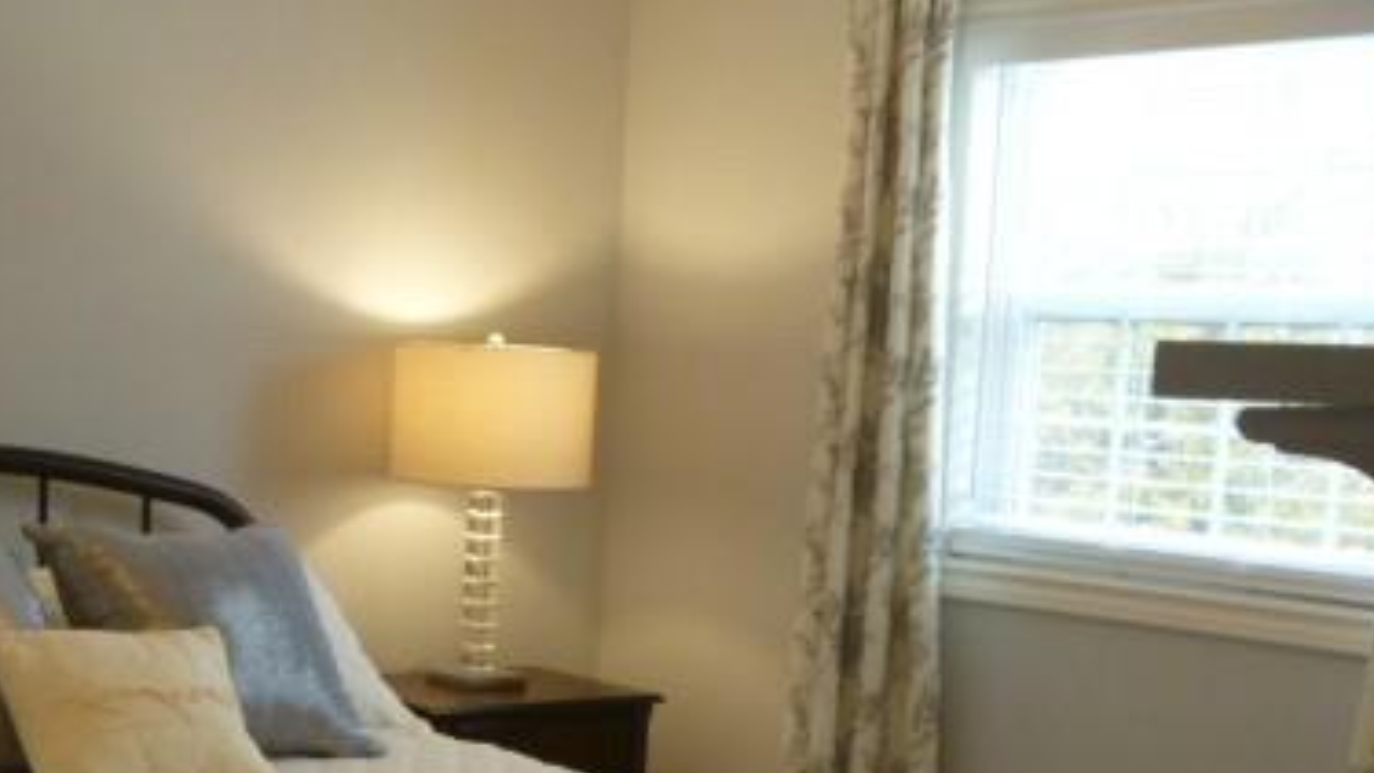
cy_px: 703
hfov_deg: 31.4
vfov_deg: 18.2
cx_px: 249
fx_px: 2368
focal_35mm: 65
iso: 250
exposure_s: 1/30
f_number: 3.5
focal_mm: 6.3
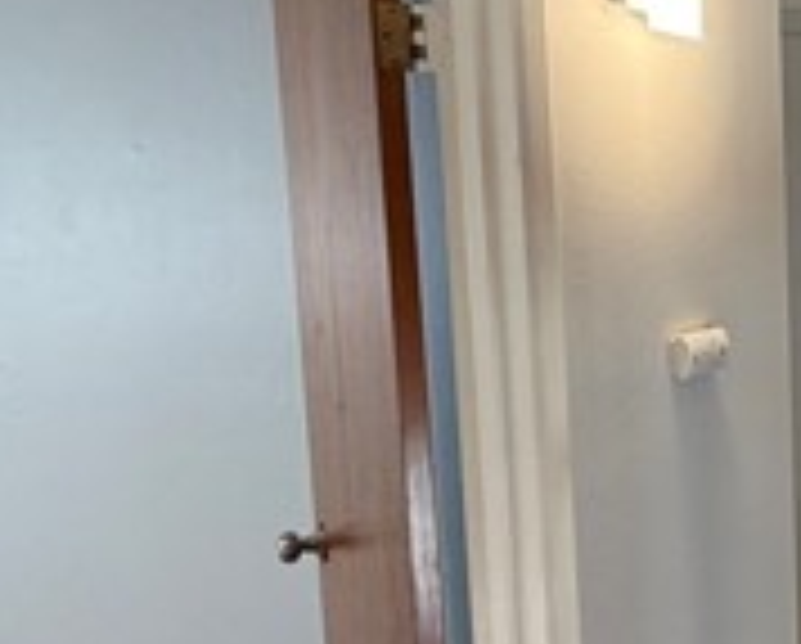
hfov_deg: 25.3
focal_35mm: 49
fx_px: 1164
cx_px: 1282
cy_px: 320
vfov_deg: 30.9
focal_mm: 2.22
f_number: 2.2
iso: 320
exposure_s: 1/60
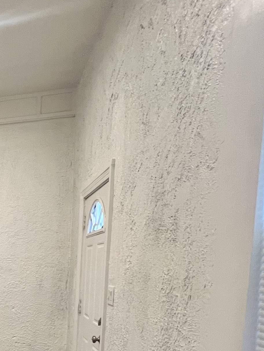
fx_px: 335
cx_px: -112
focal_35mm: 33
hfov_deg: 29.8
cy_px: 294
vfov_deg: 51.0
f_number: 1.8
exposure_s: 1/60
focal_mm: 1.57
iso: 160
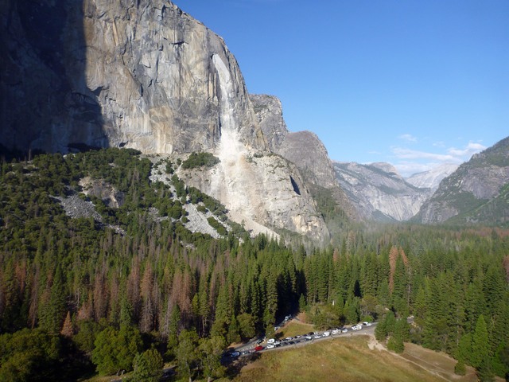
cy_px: 191
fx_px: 412
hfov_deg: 63.4
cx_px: 254
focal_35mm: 28
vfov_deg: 49.7
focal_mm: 4.9
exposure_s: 1/800
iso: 100
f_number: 3.3
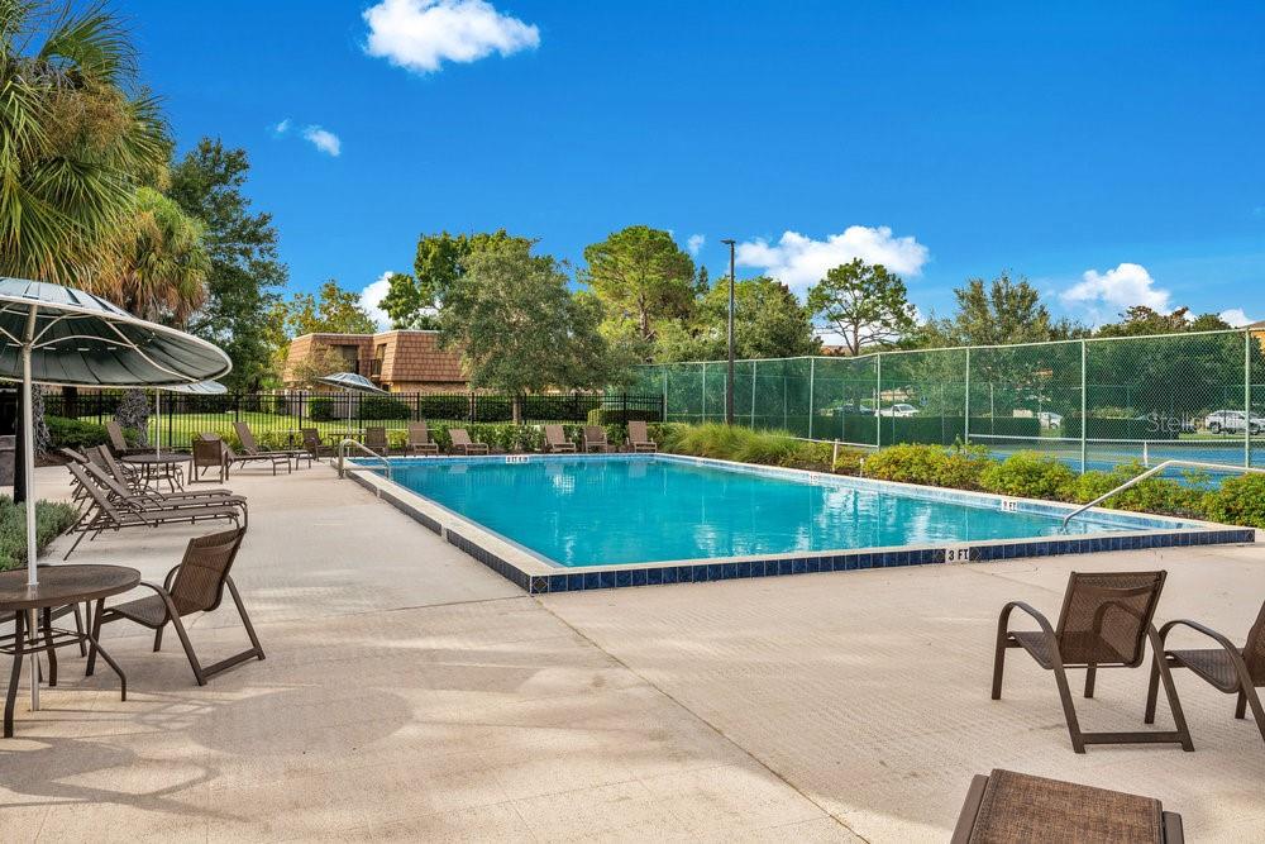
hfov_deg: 65.5
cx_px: 632
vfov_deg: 46.4
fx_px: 984
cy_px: 422
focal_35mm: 28
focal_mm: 28
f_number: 9
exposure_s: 1/125
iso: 100
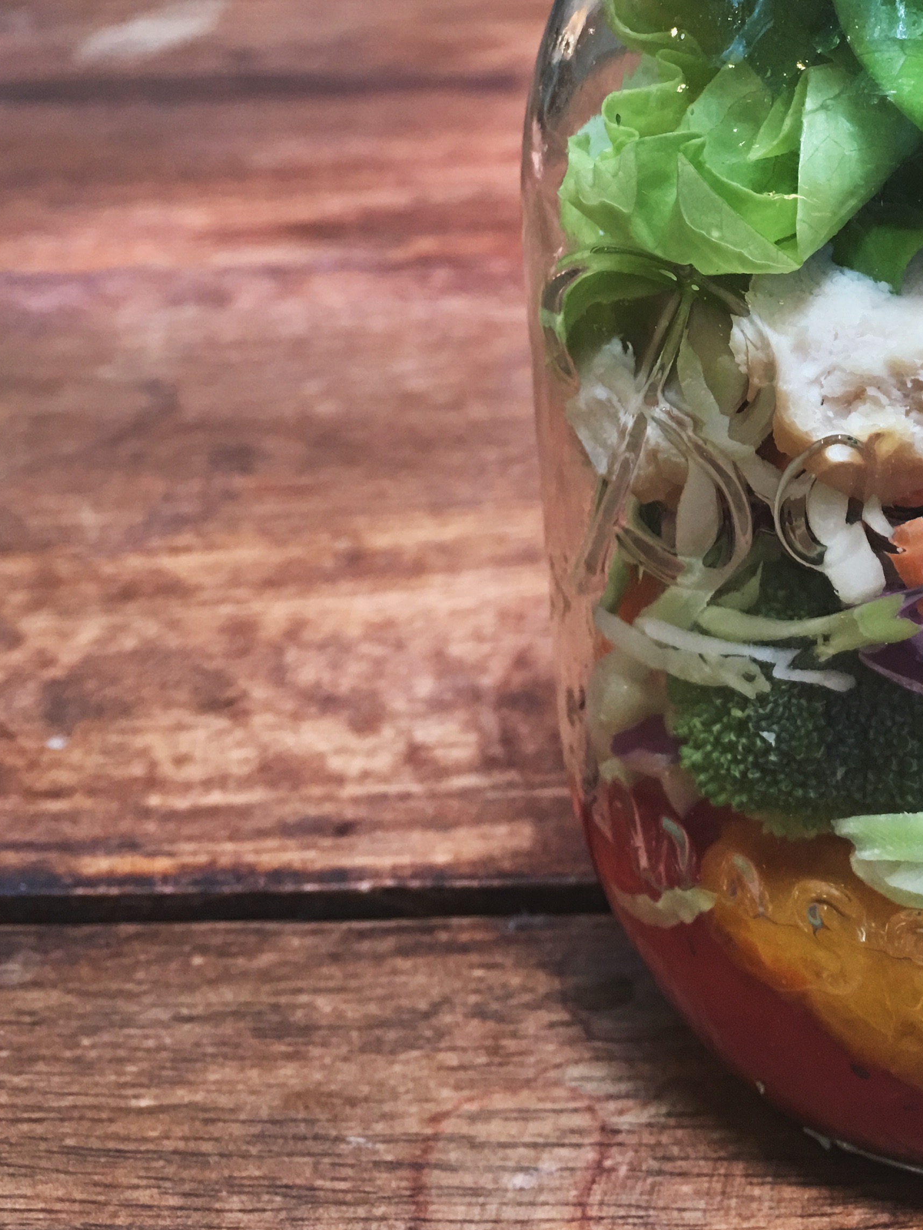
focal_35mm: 51
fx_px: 1813
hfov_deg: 27.8
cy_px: 188
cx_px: 786
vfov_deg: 35.8
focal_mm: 4.15
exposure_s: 1/15
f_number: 2.2
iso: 64
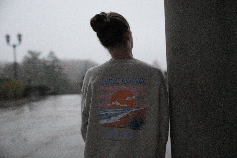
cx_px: 118
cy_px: 79
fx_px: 303
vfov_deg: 29.3
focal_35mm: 46
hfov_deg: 42.7
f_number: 2.8
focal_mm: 46
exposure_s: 1/1250
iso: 12800
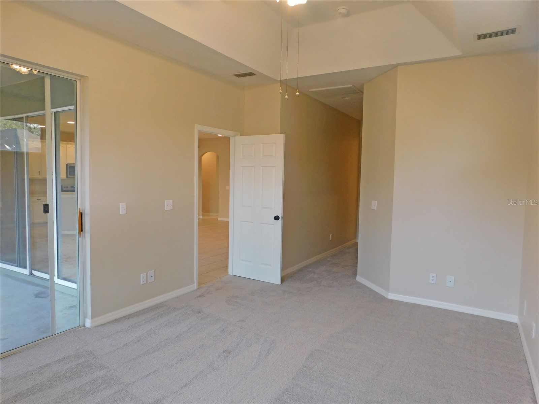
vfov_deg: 58.9
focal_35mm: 23
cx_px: 270
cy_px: 202
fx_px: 358
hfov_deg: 73.9
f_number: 3
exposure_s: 1/30
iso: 125
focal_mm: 4
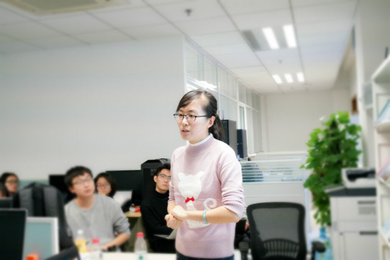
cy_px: 130
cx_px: 195
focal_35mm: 37
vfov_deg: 36.0
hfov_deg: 51.9
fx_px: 401
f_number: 4
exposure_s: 1/60
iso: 2000
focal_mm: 37
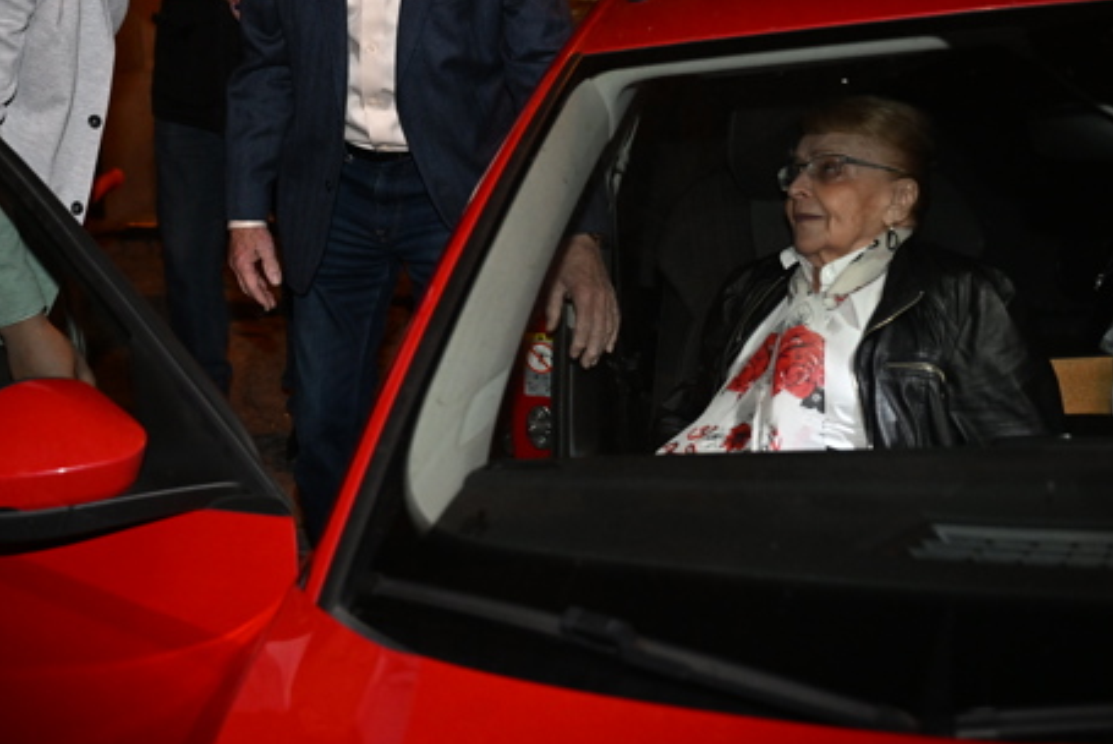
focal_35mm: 50
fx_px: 1547
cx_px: 372
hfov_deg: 39.1
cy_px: 198
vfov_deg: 26.7
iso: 4000
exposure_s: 1/80
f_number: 3.5
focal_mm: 33
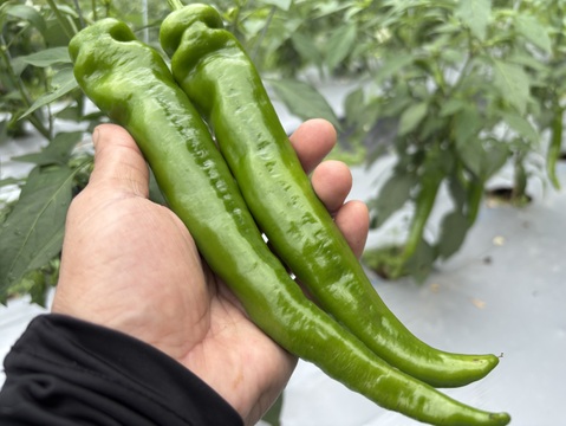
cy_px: 213
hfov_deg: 67.3
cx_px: 283
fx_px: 425
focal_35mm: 26
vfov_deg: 53.1
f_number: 1.6
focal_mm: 5.96
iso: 50
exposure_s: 1/693
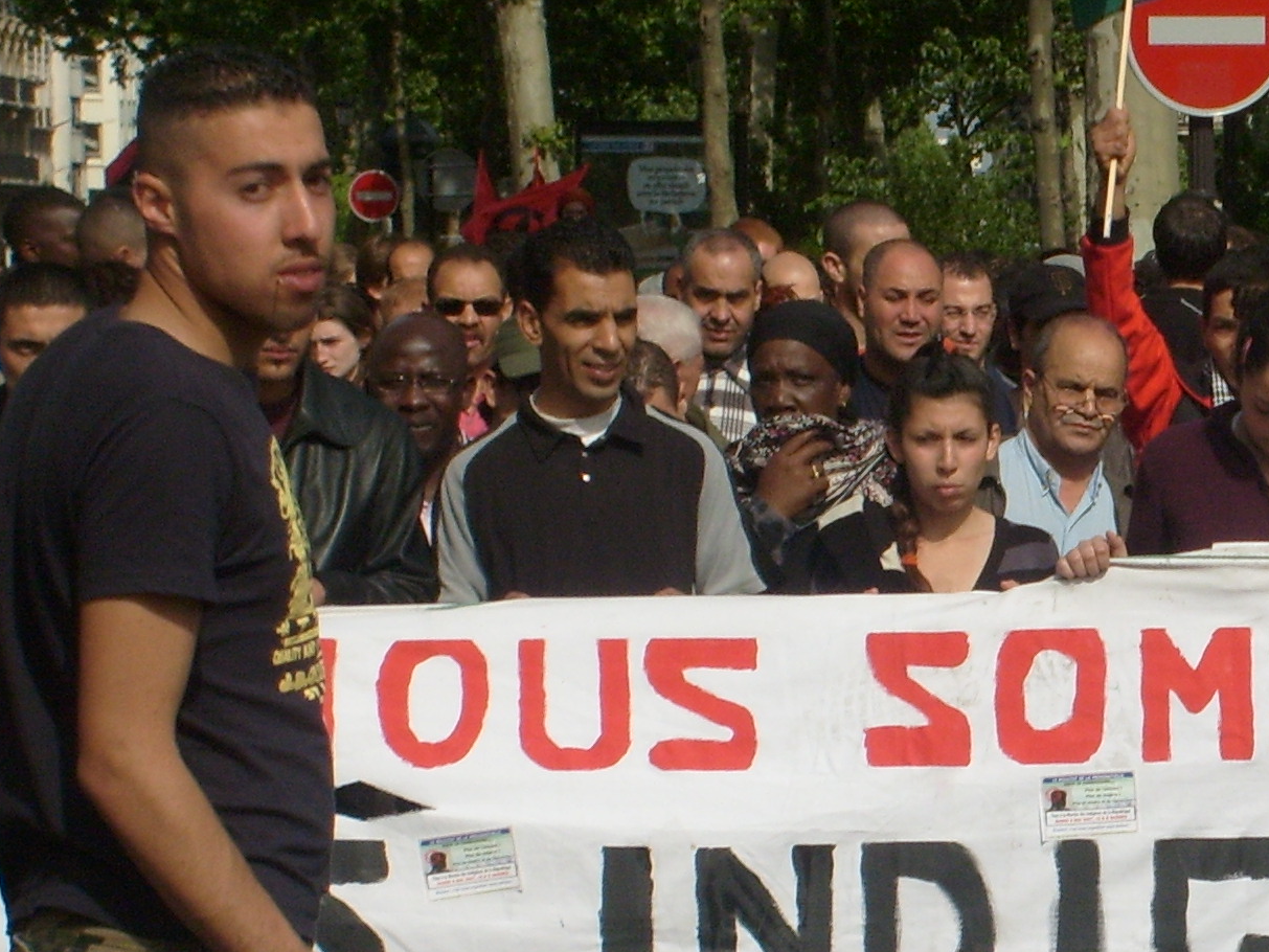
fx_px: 6893
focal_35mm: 188
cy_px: 802
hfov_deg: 10.4
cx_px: 1374
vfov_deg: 7.9
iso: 80
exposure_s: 1/250
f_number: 10.6
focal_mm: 13.7
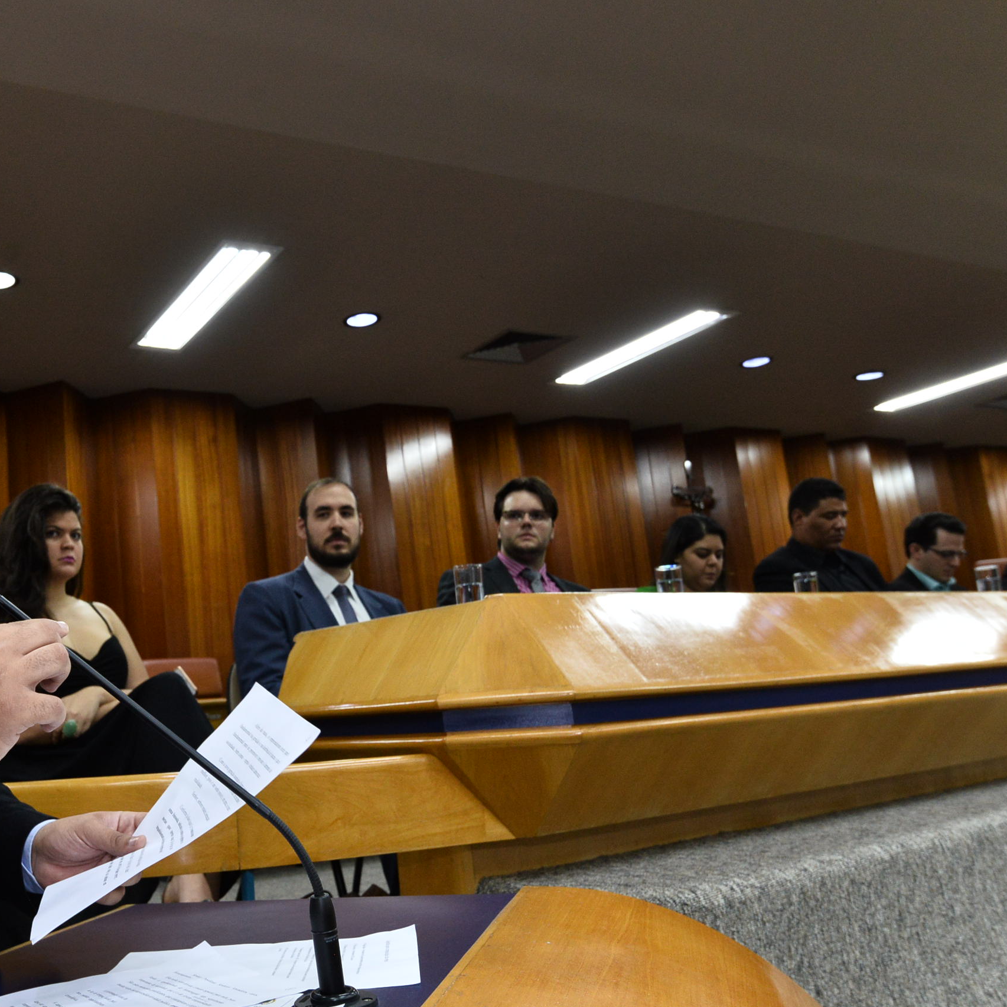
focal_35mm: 33
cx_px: 285
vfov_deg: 49.7
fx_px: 1086
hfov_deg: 48.3
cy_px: 555
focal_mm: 22
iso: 1600
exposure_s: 1/60
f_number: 6.3
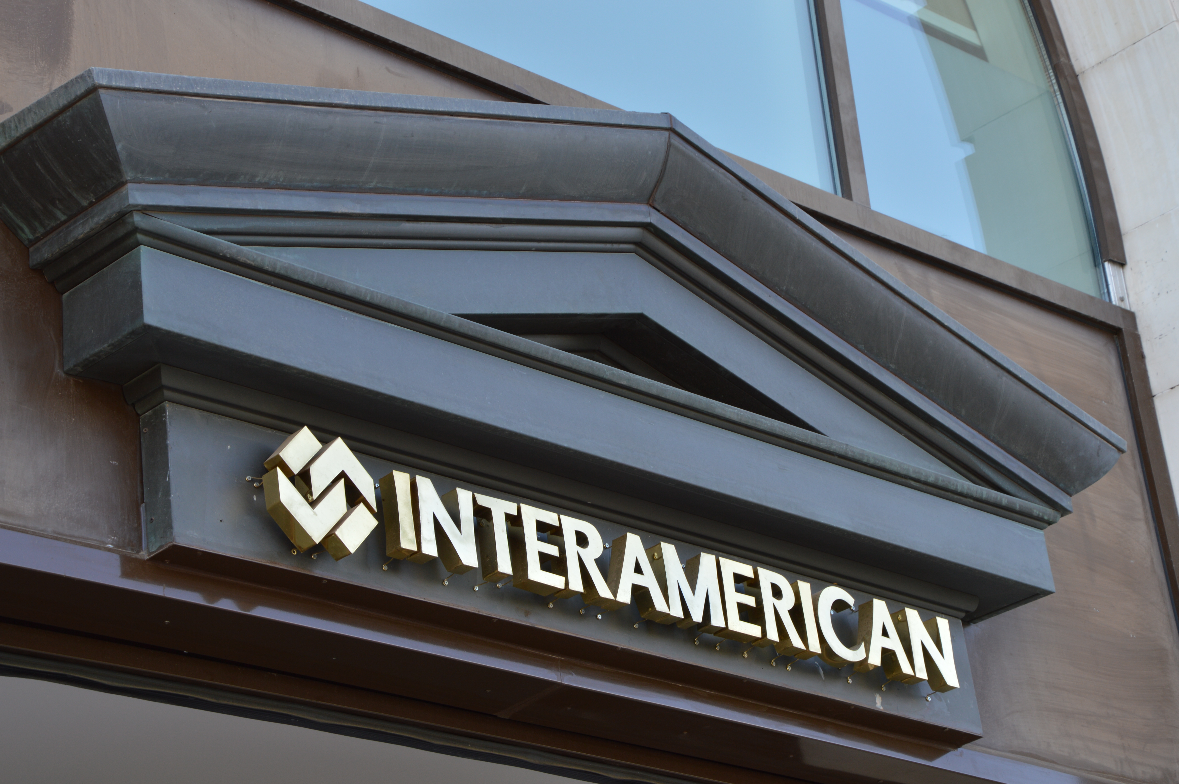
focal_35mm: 93
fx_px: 3043
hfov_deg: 21.9
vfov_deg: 14.7
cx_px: 590
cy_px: 392
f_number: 8
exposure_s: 1/40
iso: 100
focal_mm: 62
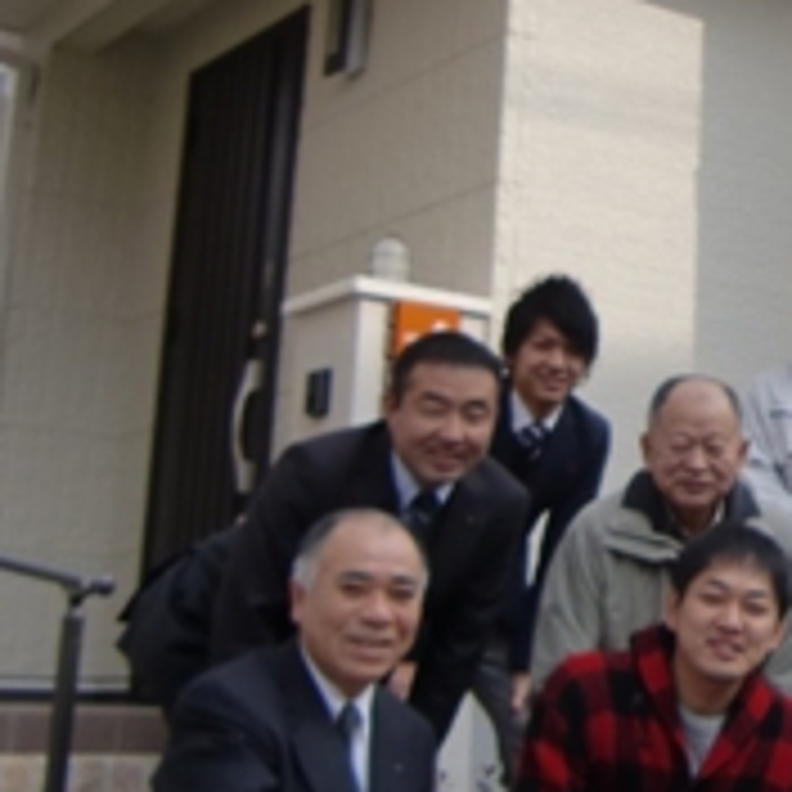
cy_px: 191
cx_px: 868
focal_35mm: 77
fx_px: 1993
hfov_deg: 21.3
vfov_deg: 22.3
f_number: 2.6
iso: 64
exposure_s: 1/1000
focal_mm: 4.9
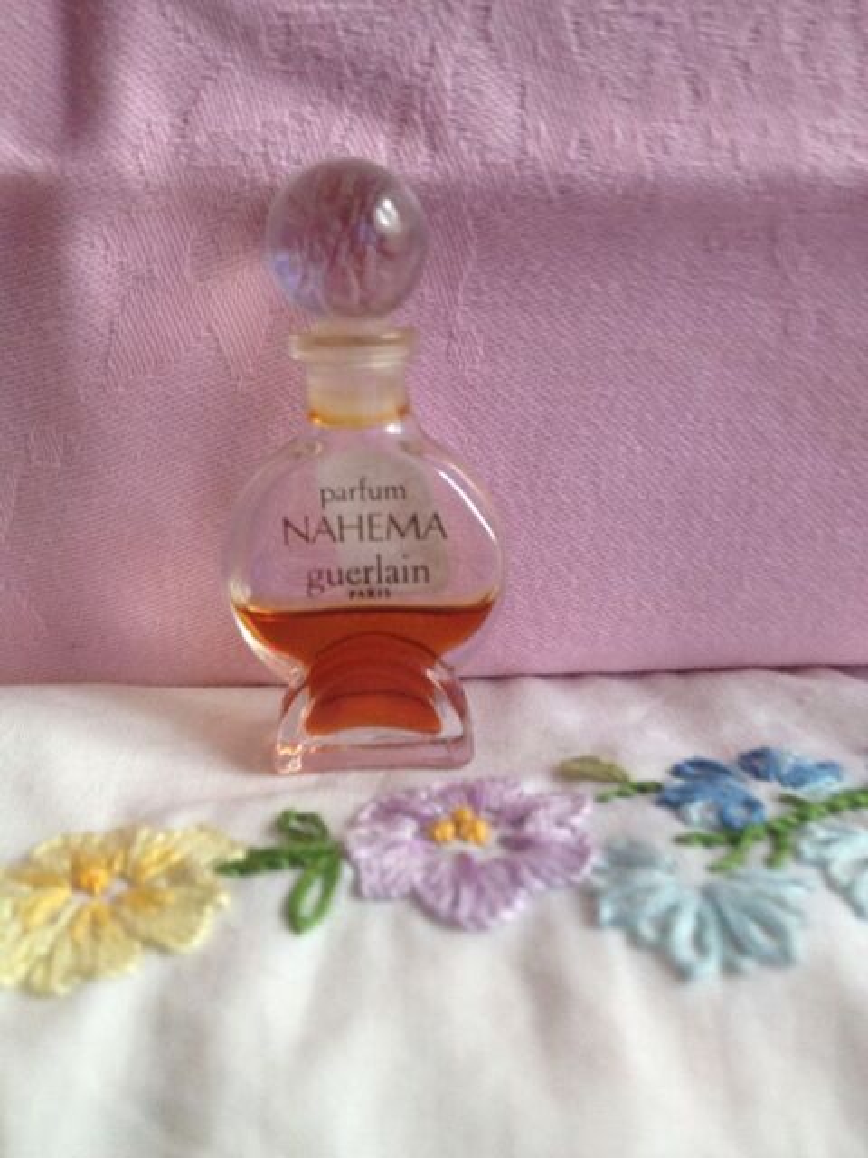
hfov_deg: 40.7
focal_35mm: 35
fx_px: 1170
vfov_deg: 52.6
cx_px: 434
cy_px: 579
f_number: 2.4
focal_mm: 4.28
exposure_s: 1/20
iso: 160
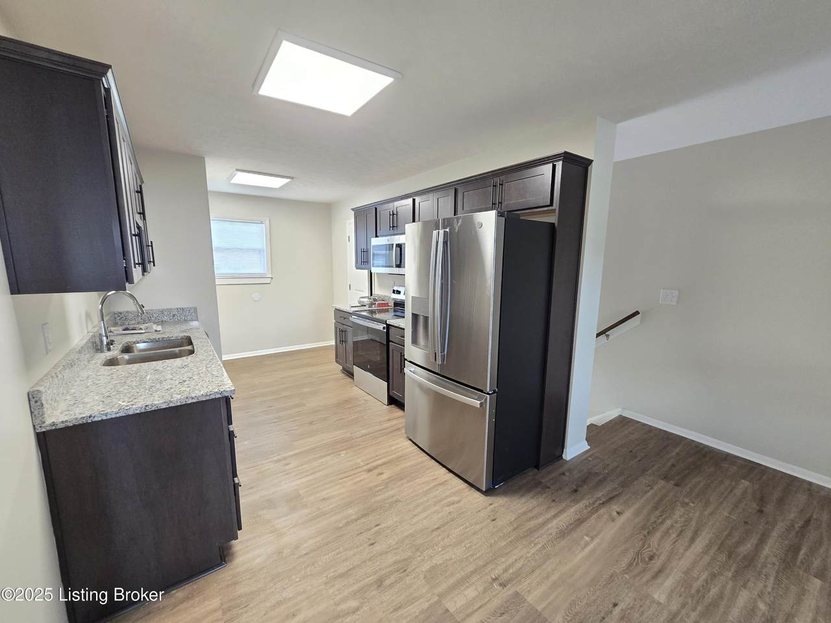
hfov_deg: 106.2
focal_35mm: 13
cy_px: 312
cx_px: 416
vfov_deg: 89.9
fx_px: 312
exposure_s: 1/60
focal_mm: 2.2
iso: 250
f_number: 2.2
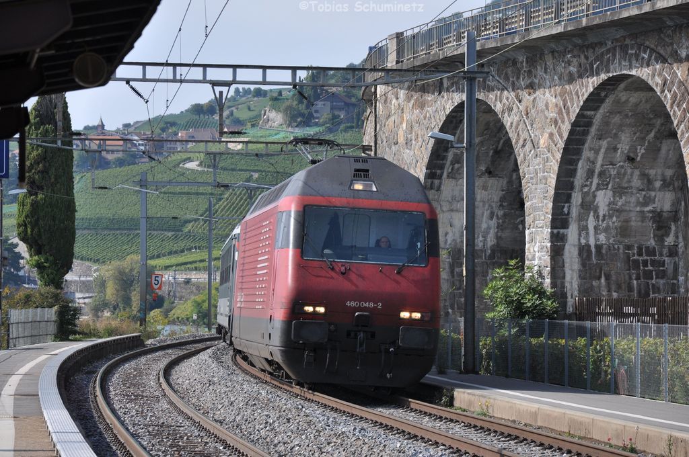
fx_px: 3011
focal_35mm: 158
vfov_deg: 8.7
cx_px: 344
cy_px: 228
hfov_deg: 13.1
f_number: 9
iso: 250
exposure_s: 1/640
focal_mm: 105
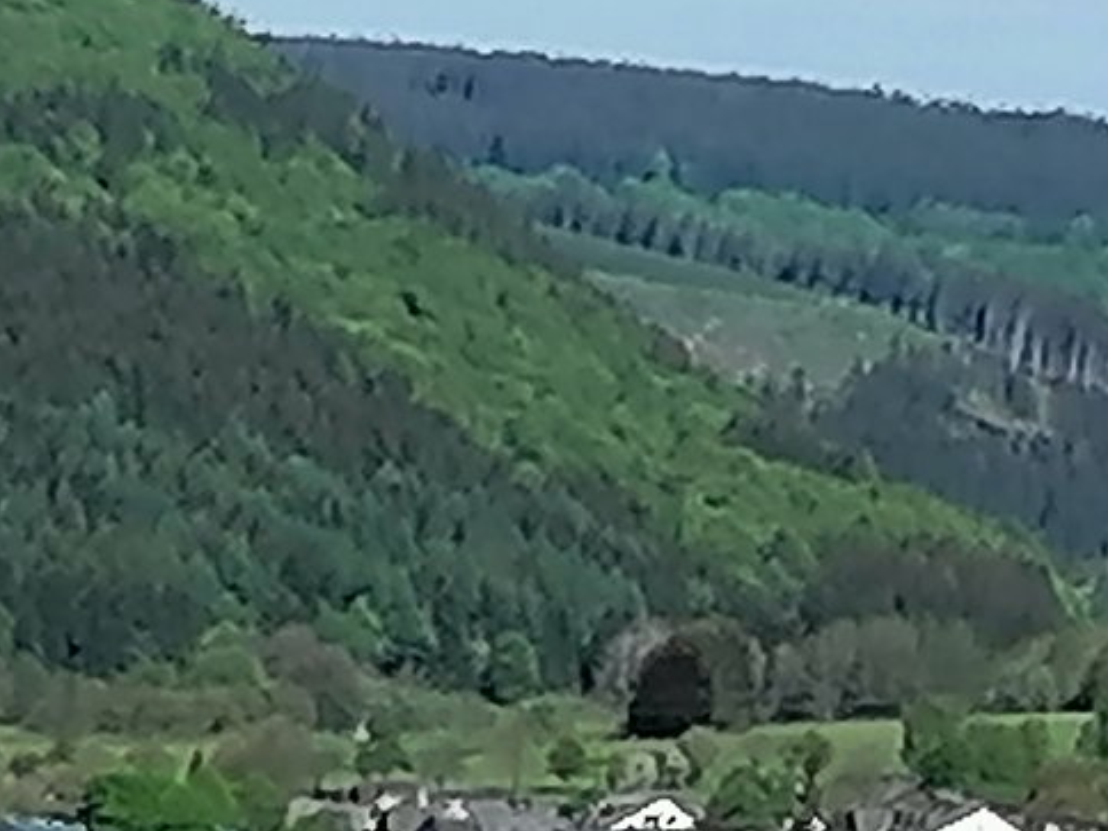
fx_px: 12771
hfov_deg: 5.0
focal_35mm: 399
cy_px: 570
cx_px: 69
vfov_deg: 3.7
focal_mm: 4.75
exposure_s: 1/1418
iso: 50
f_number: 1.8
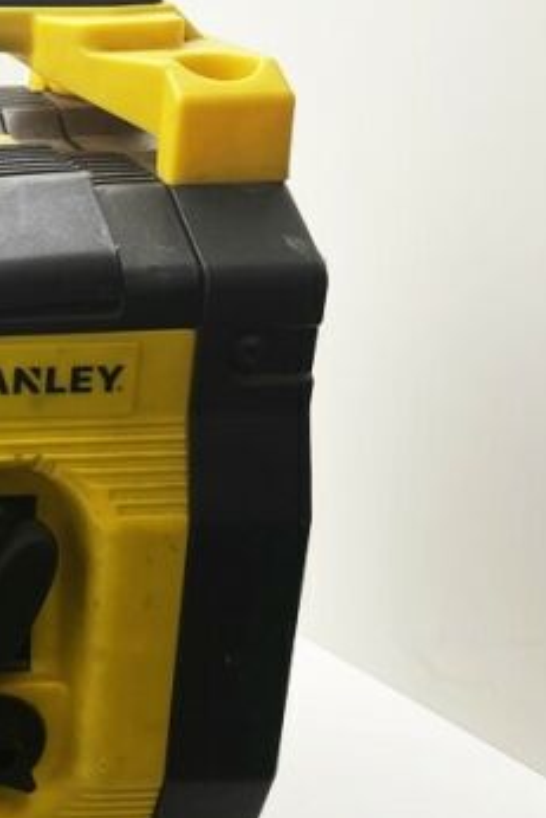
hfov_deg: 19.0
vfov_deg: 33.4
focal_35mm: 60
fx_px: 1364
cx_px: -345
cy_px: 398
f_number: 1.6
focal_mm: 5.1
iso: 32
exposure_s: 1/241
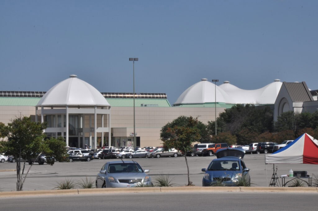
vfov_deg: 11.4
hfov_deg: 17.1
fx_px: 1059
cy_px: 106
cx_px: 159
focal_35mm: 120
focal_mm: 80
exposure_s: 1/60
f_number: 32
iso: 100
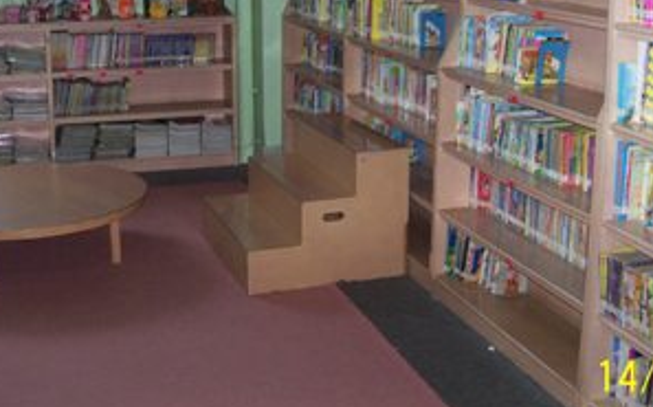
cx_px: 351
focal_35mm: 56
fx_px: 996
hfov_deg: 36.3
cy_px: 97
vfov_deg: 22.8
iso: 140
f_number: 2.7
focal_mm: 5.6
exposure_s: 1/64
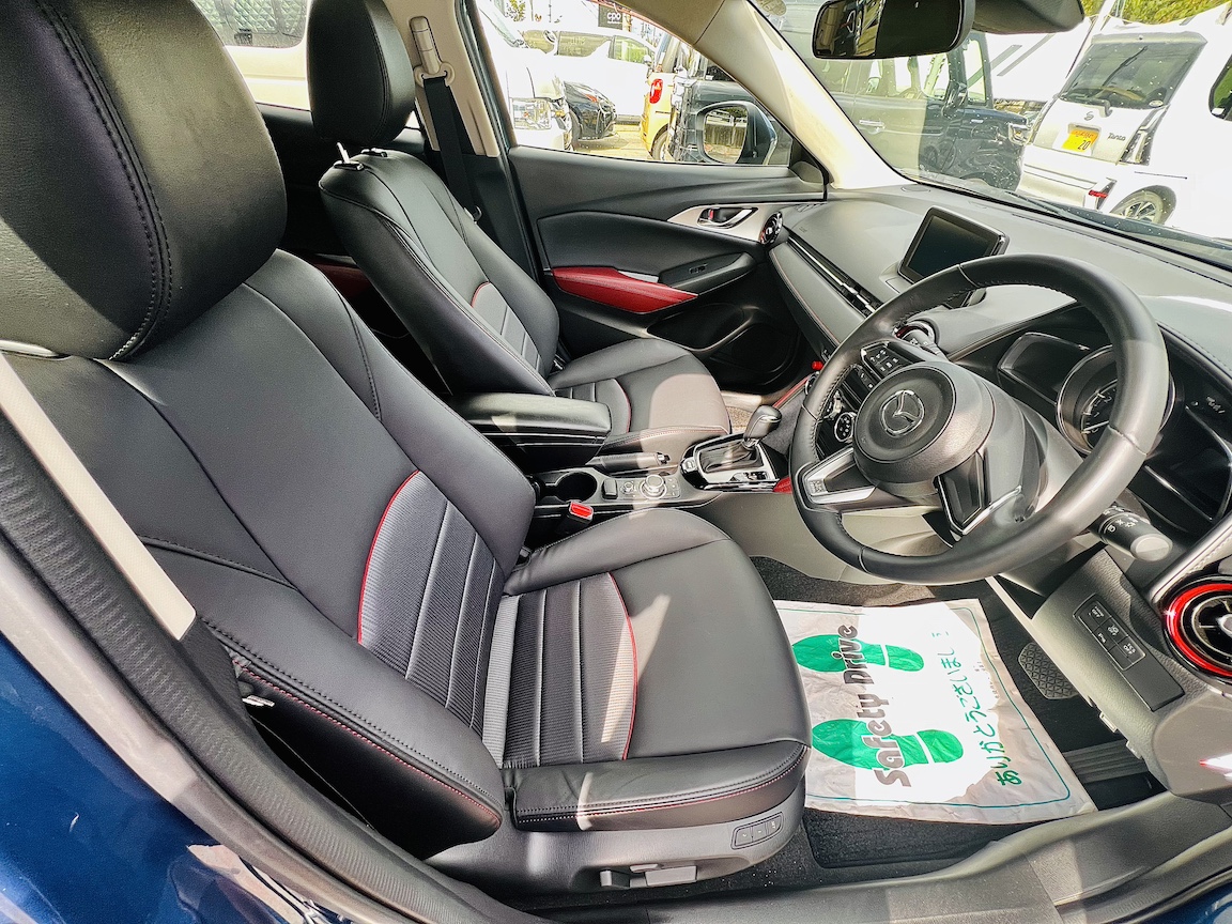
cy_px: 462
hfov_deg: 106.2
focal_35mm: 13
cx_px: 616
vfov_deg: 89.9
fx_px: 463
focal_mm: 1.57
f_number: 1.8
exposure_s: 1/99
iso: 80
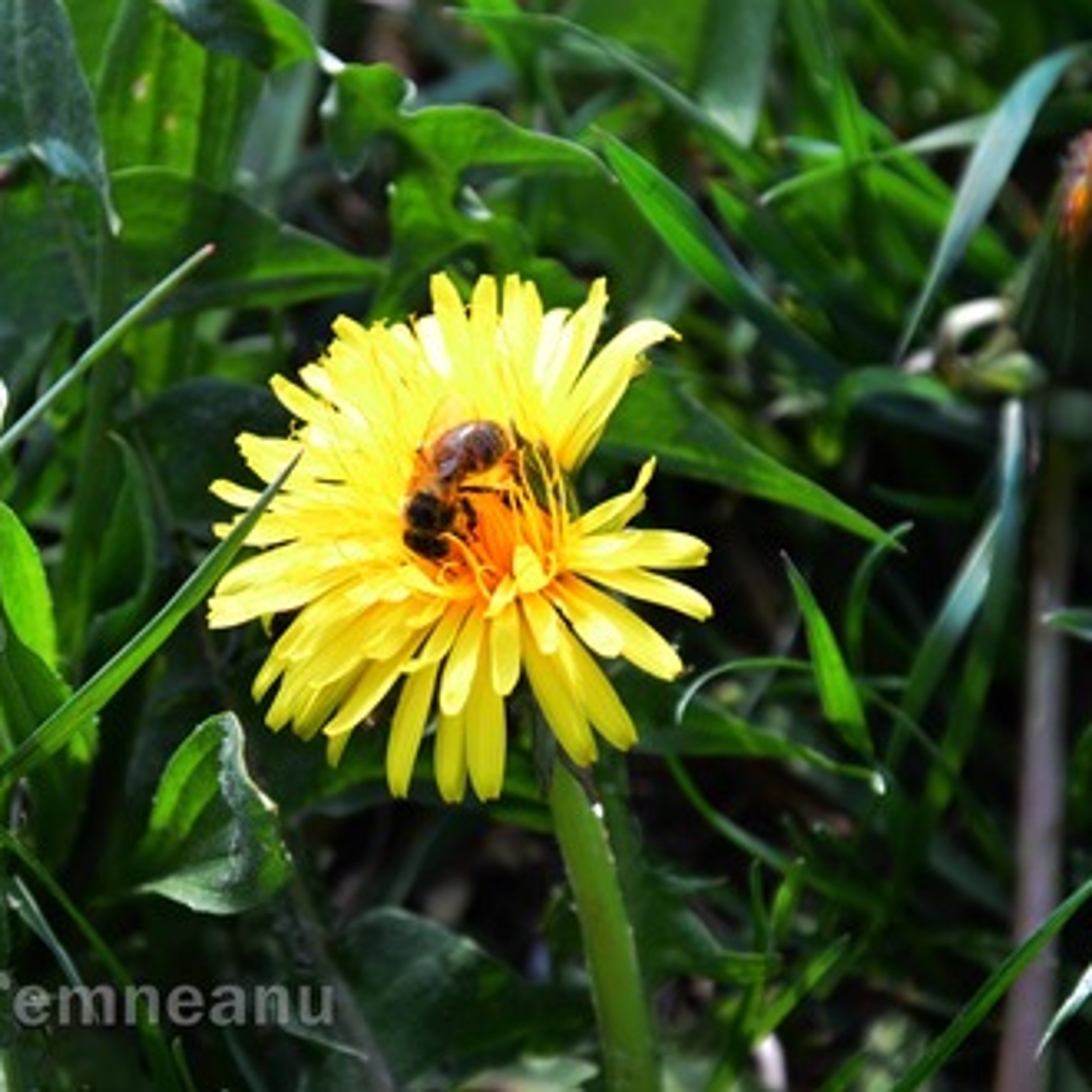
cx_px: 291
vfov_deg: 8.6
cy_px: 546
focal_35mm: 203
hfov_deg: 8.6
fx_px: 7232
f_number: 9
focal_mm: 105
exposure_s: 1/100
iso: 400
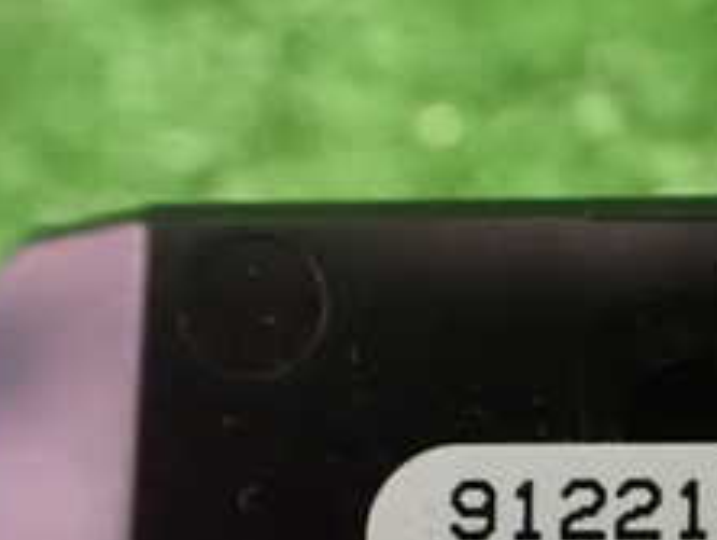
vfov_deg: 17.6
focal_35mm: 81
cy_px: 595
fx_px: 1680
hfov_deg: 21.7
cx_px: 933
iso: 1600
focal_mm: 5.4
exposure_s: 1/25
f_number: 2.3
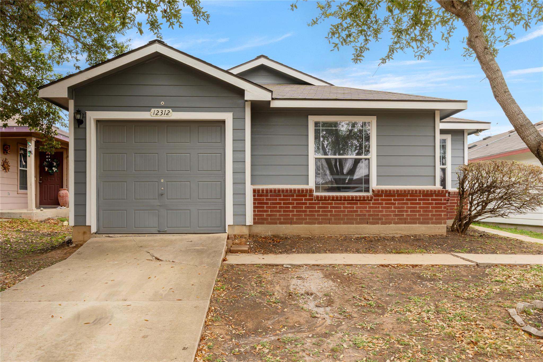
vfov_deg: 50.7
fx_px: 382
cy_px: 181
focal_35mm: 25
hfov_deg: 70.8
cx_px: 272
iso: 100
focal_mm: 16.9
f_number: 9
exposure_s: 1/30
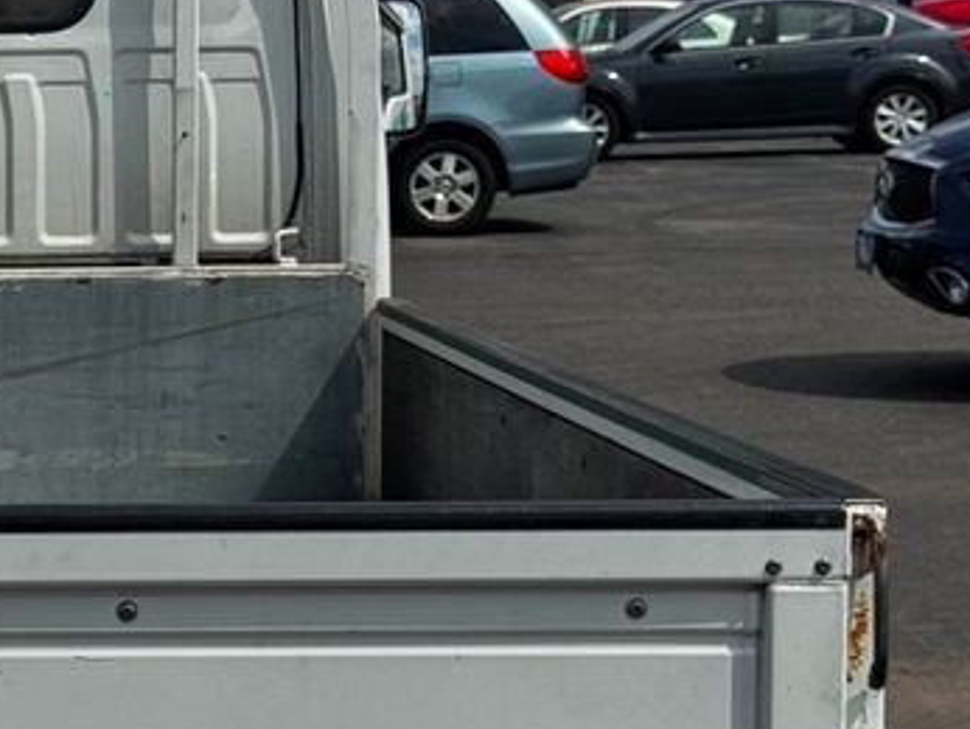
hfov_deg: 13.4
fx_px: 3982
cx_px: -244
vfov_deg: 10.4
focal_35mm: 142
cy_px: 544
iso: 64
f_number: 1.78
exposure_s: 1/7937
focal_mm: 6.76
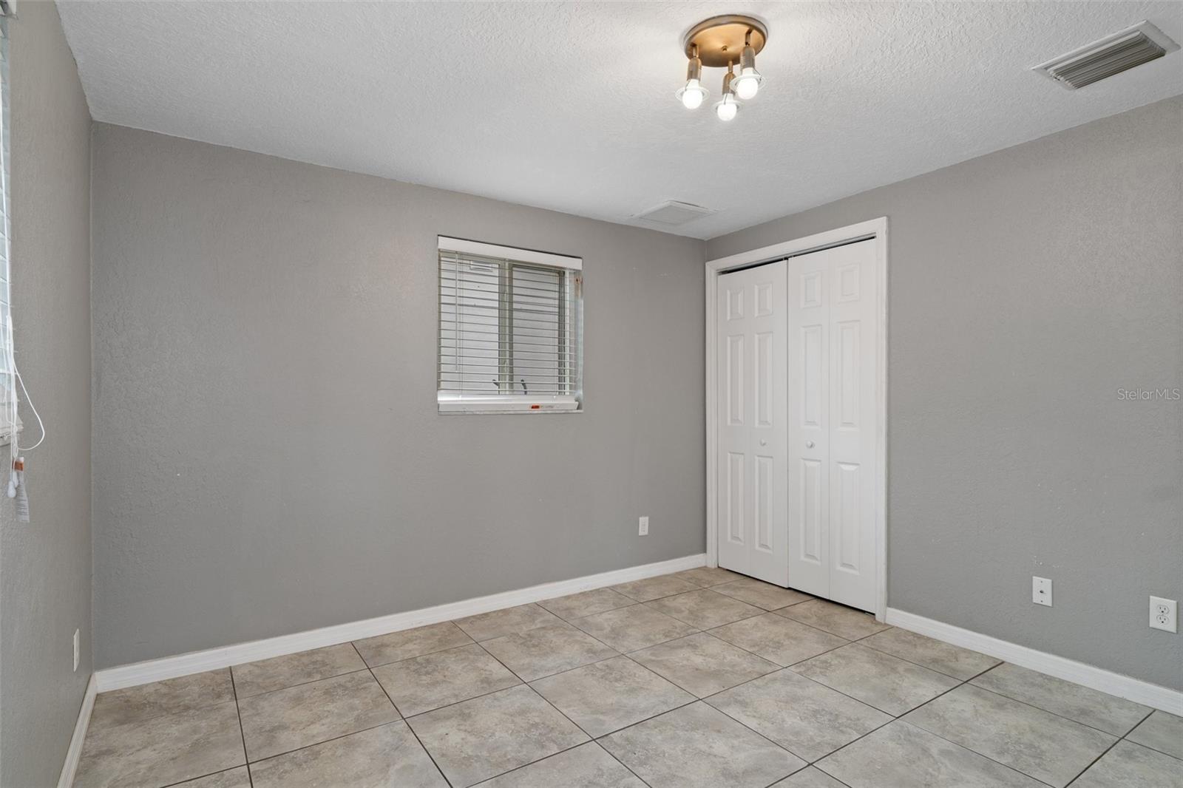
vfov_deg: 67.4
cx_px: 592
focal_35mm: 18
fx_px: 591
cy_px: 394
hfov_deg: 90.0
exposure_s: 2.5
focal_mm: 18
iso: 320
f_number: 8
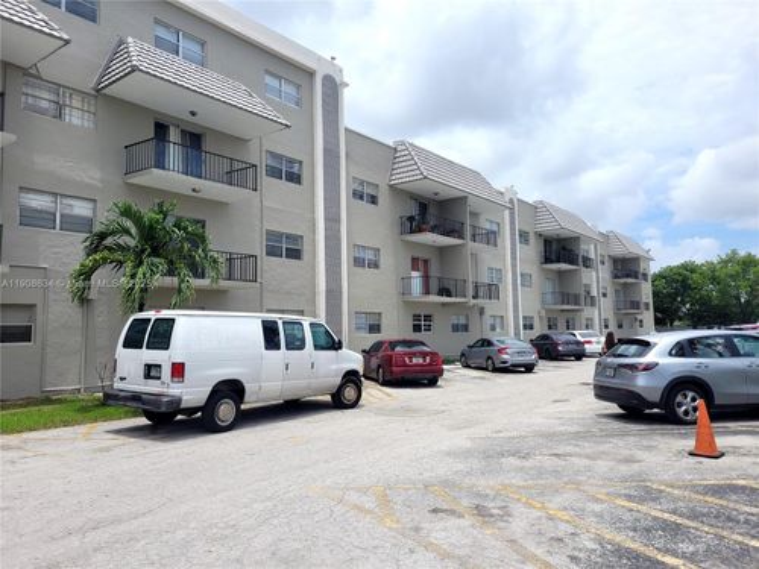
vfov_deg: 53.1
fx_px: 570
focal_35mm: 26
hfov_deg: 67.3
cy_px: 284
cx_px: 380
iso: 40
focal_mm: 5.4
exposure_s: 1/2686
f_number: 1.8
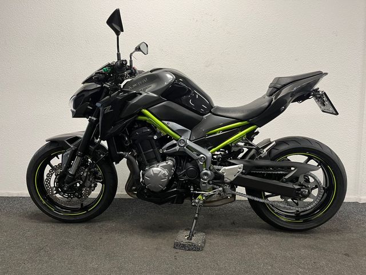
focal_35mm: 26
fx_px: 275
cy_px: 138
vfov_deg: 53.1
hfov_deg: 67.3
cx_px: 183
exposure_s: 1/50
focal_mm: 5.1
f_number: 1.6
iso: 100
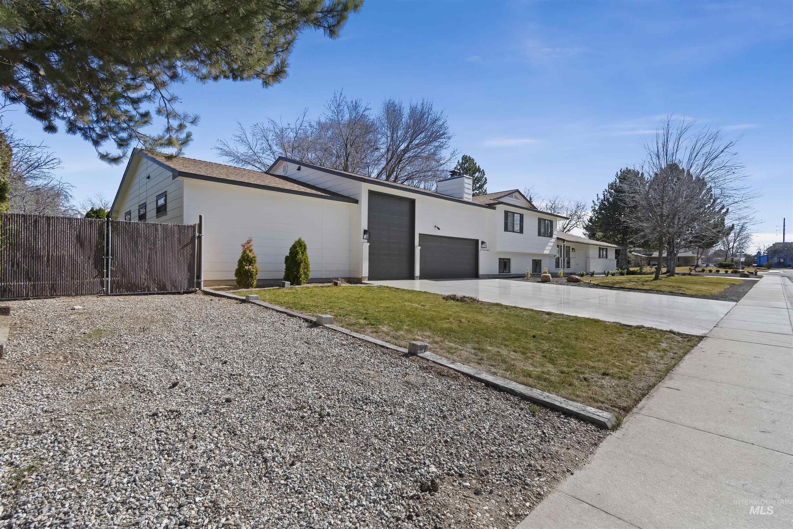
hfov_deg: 96.7
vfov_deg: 73.7
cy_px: 264
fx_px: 352
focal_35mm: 16
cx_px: 396
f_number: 11
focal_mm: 11
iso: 320
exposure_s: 1/100
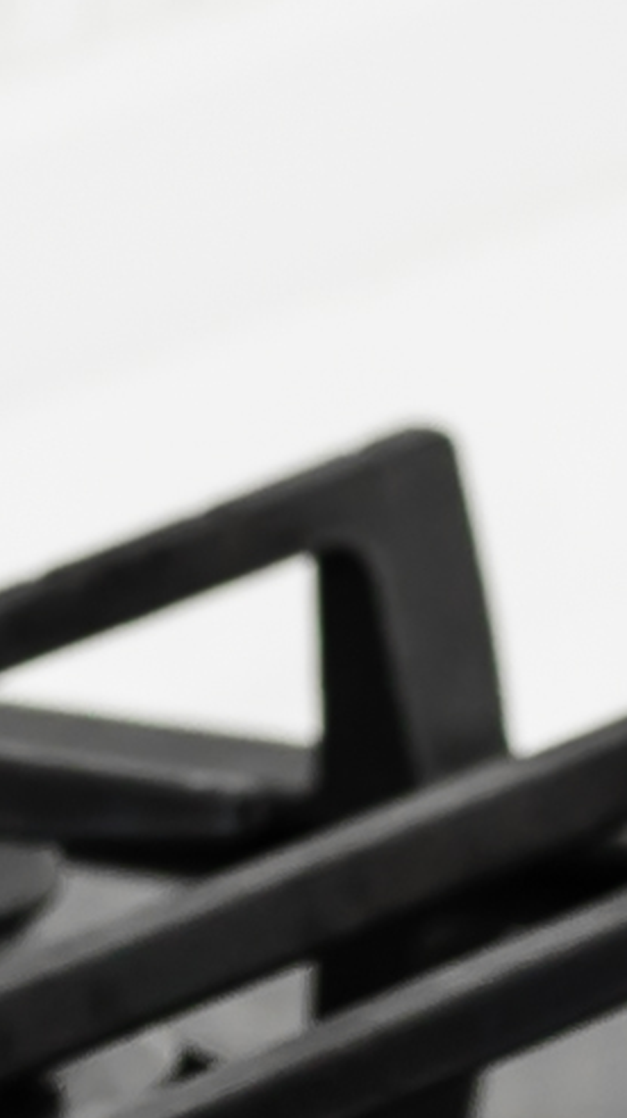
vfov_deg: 3.4
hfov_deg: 1.9
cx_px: -93
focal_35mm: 628
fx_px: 18600
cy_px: 1226
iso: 200
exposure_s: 1/60
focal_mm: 70
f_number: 7.1
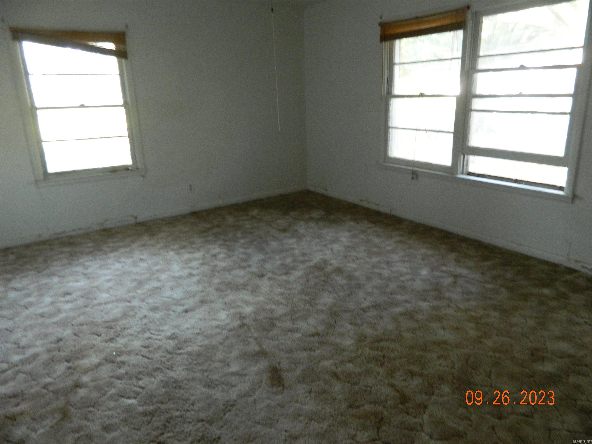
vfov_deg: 54.9
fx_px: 428
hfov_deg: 69.4
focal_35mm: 25
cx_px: 296
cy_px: 222
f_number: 3.1
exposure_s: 1/13
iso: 400
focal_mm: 4.5
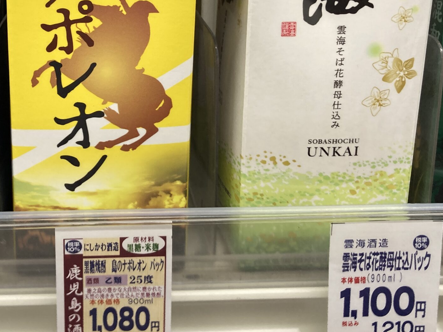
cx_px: 114
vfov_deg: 28.0
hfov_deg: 36.7
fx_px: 653
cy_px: 65
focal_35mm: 51
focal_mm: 3.99
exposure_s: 1/121
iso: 80
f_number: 1.8
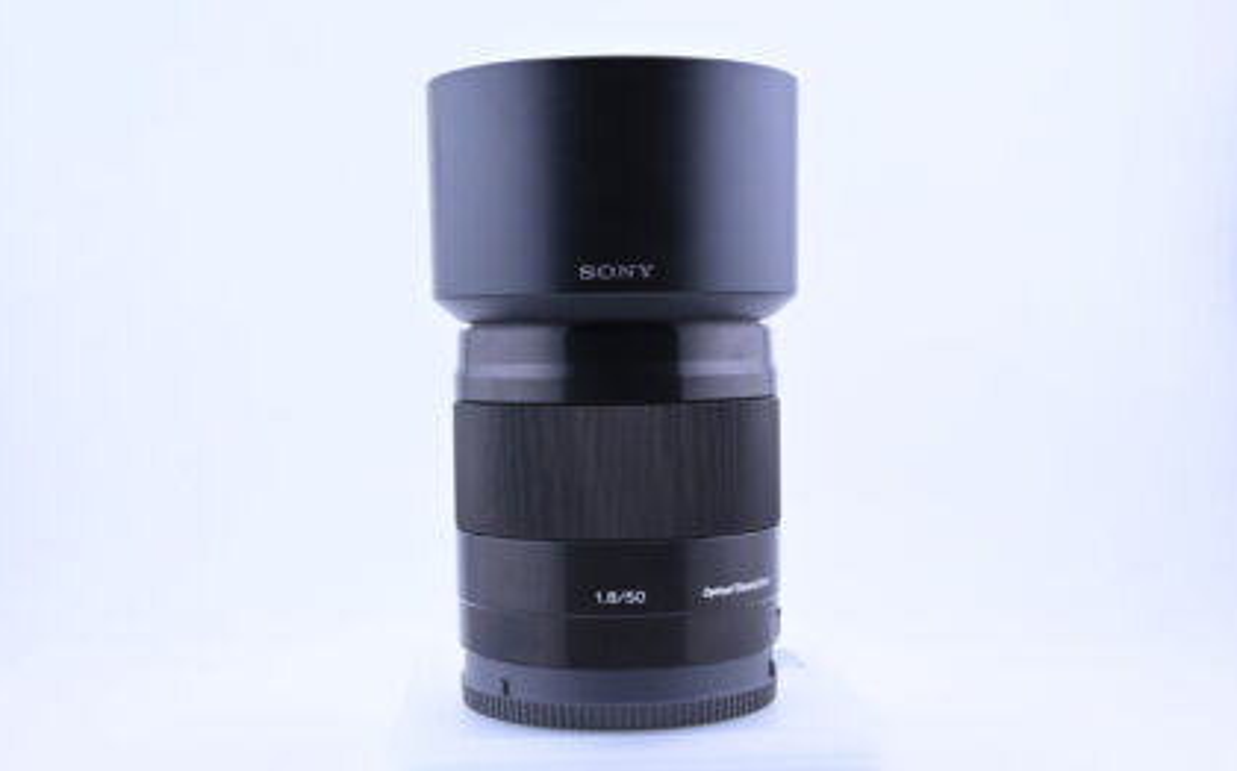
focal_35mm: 47
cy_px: 372
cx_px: 618
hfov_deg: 42.7
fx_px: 1584
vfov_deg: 27.4
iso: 640
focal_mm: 30
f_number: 11
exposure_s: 1/160
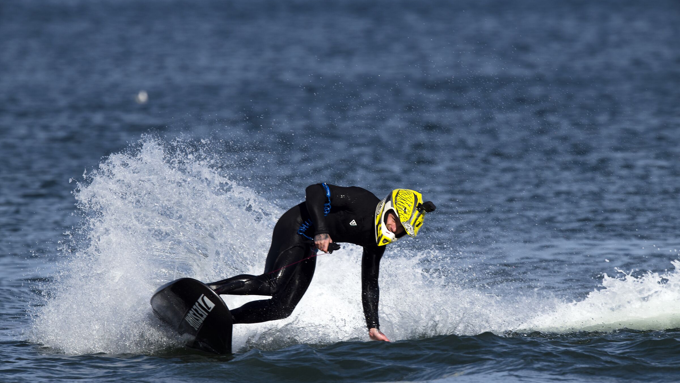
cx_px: 340
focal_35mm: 734
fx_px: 13235
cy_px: 225
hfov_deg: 2.9
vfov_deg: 1.7
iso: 320
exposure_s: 1/2000
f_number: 8
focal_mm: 700
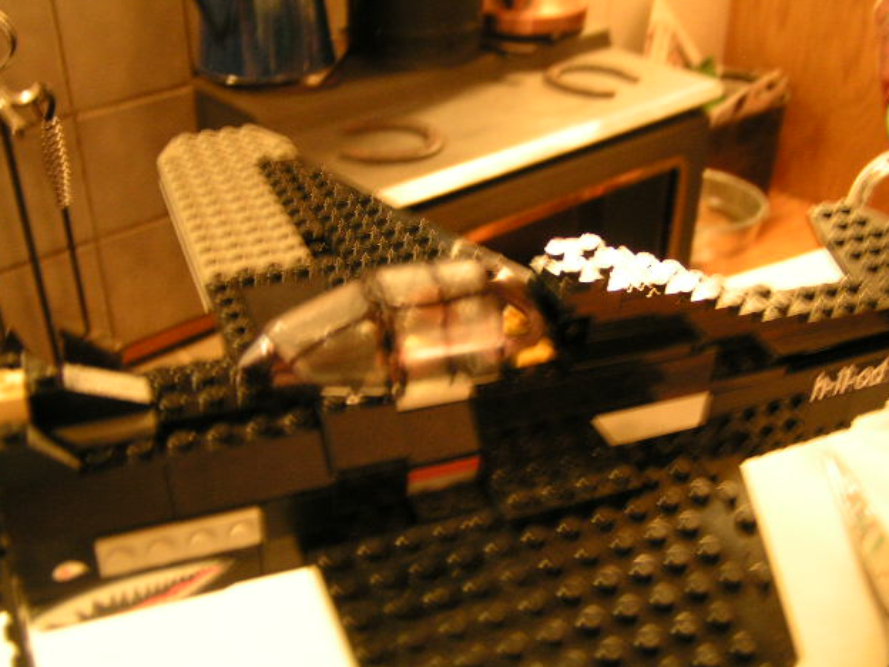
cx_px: 440
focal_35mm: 39
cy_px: 332
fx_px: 1002
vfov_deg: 36.8
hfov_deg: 47.9
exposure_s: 1/1.6
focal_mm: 5.8
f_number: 2.8
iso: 200
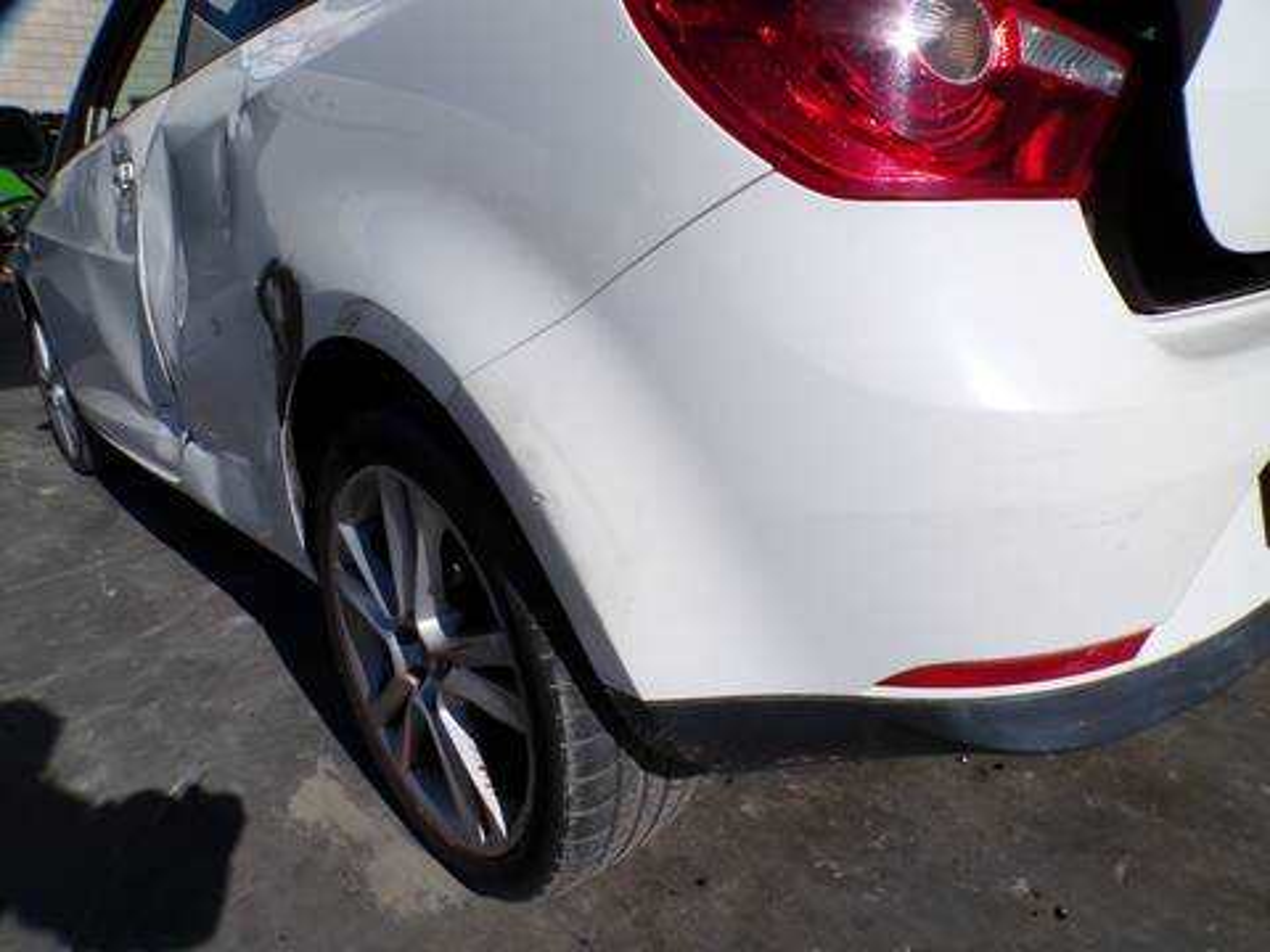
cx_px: 635
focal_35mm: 24
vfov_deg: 56.8
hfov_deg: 71.6
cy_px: 476
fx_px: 881
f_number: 5.8
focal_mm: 4.3
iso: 100
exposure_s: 1/950
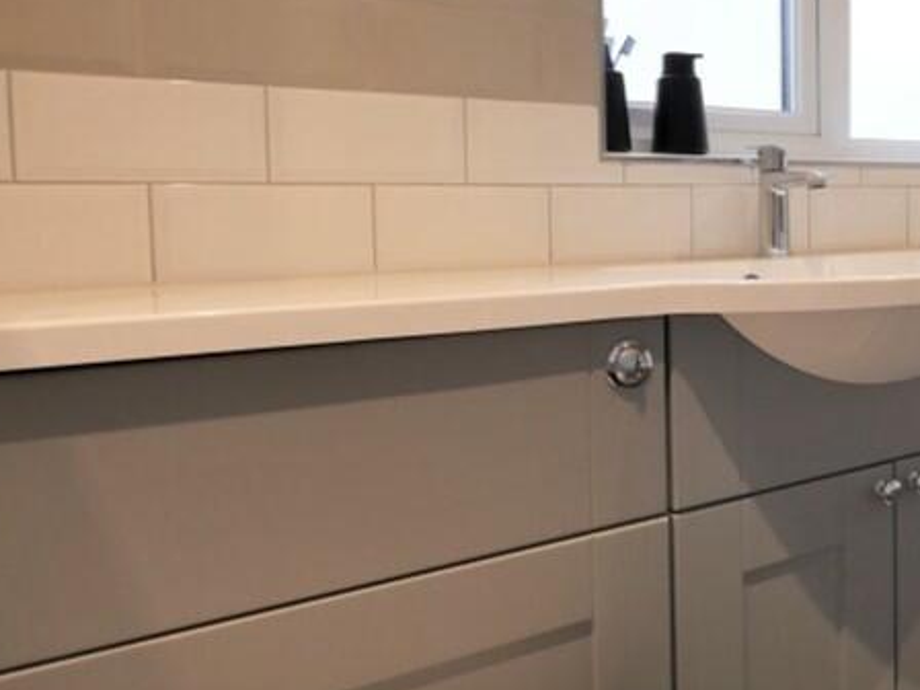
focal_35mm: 32
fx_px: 850
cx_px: 821
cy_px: 250
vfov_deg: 43.7
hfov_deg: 50.6
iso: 320
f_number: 4
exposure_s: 1/60
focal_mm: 7
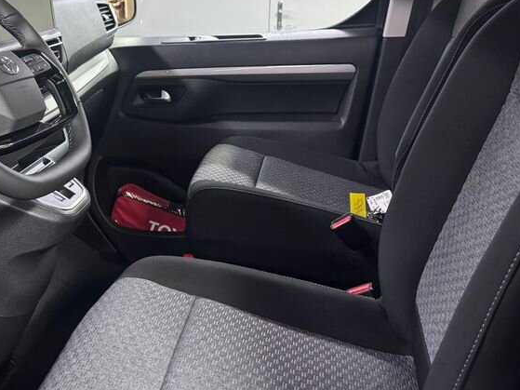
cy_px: 123
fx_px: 661
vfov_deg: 32.5
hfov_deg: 42.1
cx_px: 152
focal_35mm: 44
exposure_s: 1/33
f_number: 1.78
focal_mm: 6.76
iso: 640
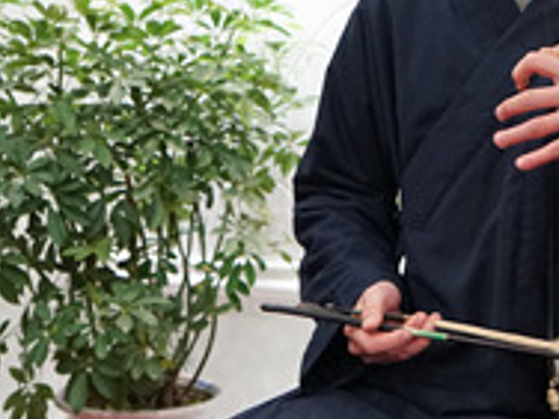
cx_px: 482
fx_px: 1502
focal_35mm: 93
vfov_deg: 15.5
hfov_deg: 20.7
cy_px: -18
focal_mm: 35
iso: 3200
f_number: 4
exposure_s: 1/60
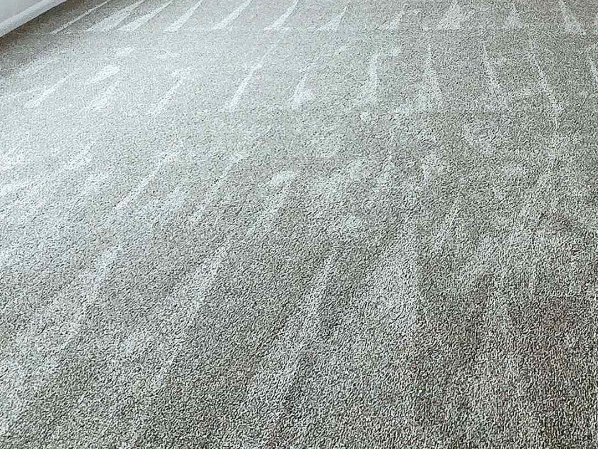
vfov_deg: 32.6
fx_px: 639
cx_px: 495
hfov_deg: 46.9
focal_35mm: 37
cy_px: -75
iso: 400
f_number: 1.9
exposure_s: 1/60.2
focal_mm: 2.2
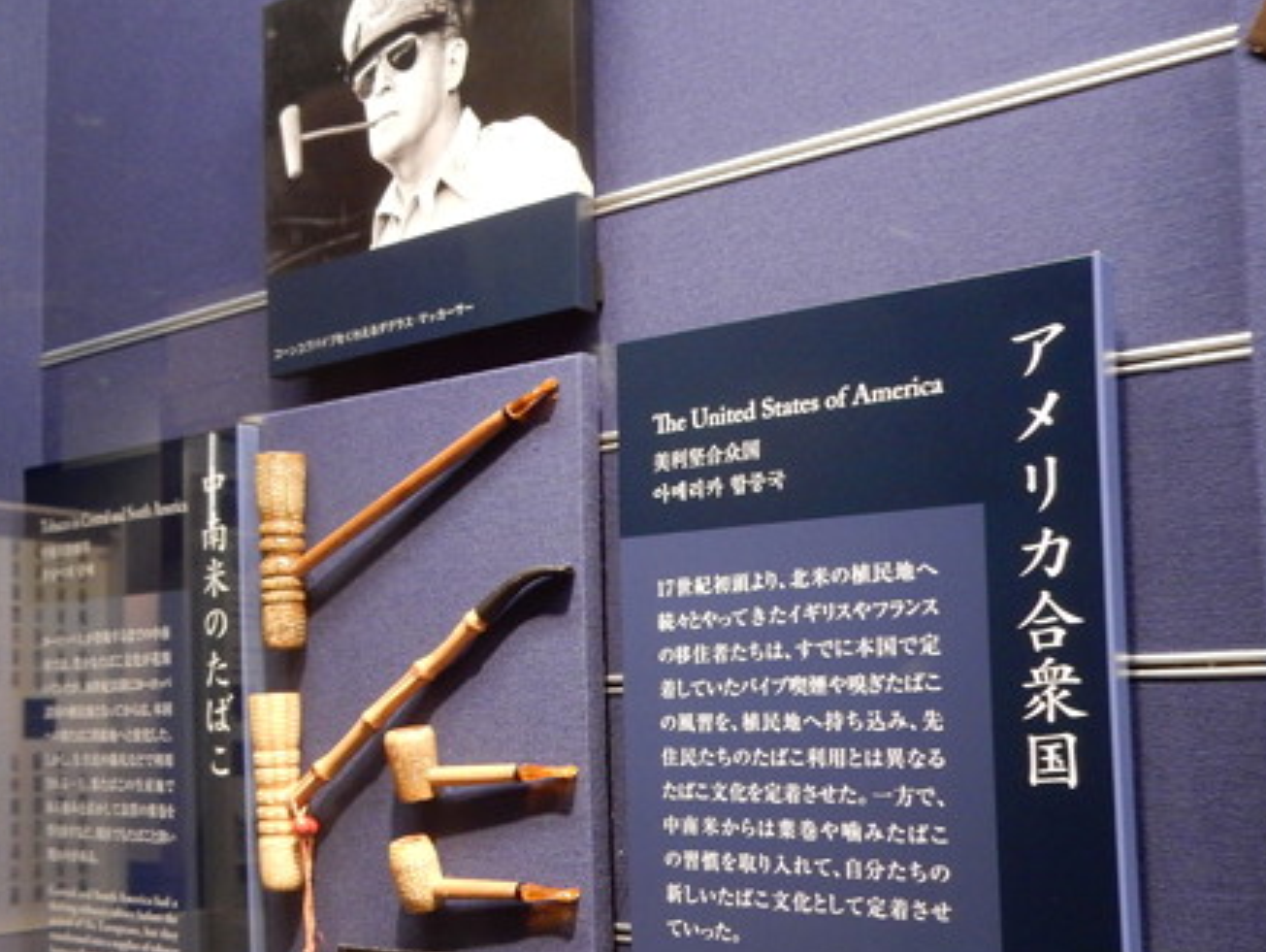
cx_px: 402
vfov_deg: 33.5
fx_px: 1574
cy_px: 600
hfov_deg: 43.1
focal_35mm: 43
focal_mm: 5.4
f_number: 4
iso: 500
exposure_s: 1/8
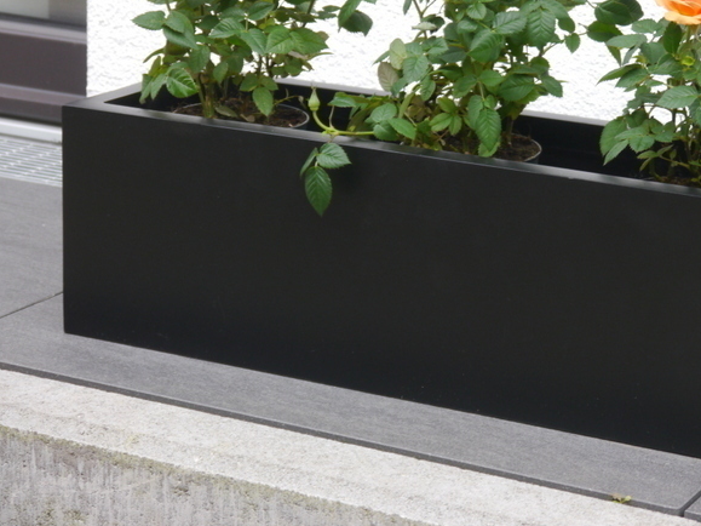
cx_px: 479
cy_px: 172
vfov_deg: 12.7
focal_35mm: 116
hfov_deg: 16.9
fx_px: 2349
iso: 320
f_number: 5.6
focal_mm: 42
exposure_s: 1/80
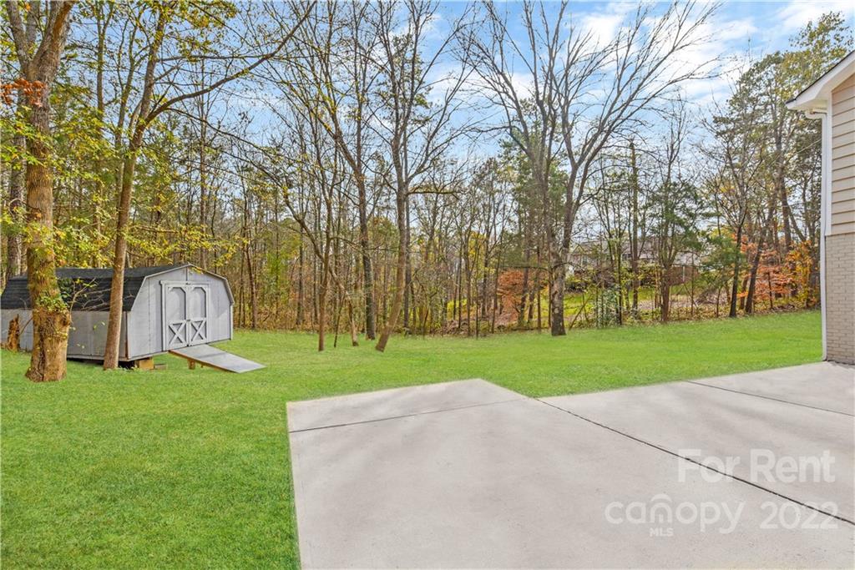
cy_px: 285
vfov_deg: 77.3
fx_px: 356
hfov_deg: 100.4
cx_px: 428
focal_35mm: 15
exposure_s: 1/250
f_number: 8
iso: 200
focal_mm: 15
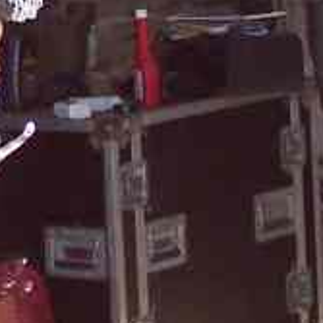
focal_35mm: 287
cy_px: -130
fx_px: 3030
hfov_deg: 6.0
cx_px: -162
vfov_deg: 6.0
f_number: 3.4
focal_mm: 8.6
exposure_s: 1/60
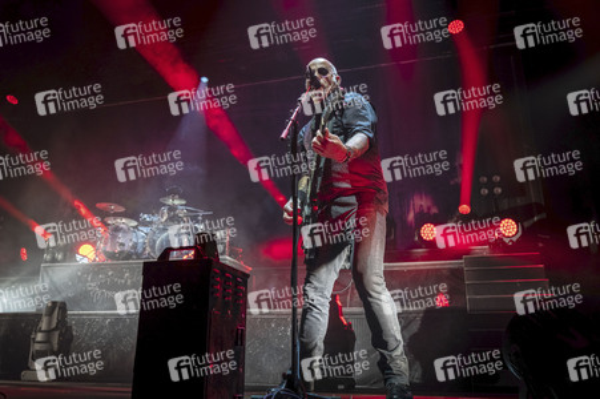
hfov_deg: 63.7
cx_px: 300
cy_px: 200
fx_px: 483
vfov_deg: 44.9
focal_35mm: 29
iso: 2000
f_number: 5
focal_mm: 29
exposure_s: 1/320
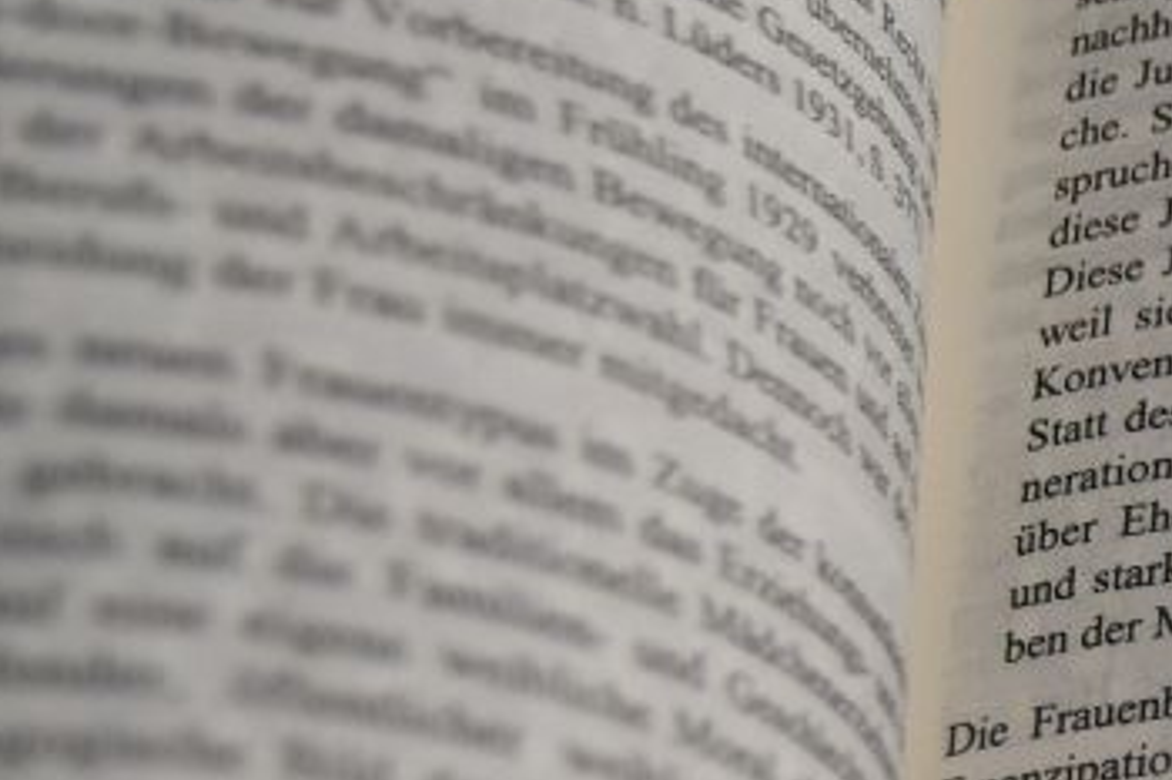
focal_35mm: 144
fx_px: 4686
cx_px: 2267
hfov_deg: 12.7
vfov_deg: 9.4
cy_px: 869
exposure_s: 1/200
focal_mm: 24
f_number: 3.8
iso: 800
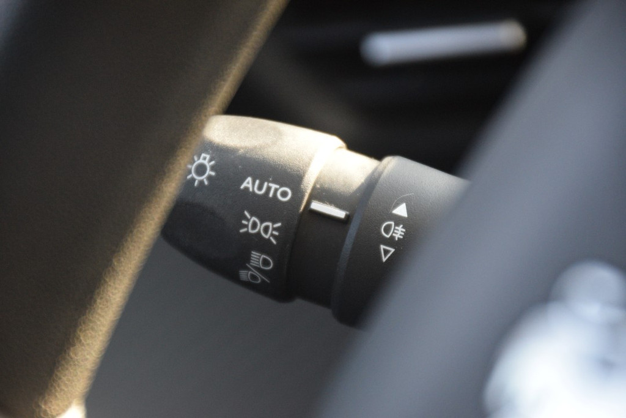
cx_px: 313
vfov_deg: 3.4
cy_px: 209
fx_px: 7043
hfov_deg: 5.1
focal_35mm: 405
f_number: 6.3
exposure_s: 1/500
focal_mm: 270
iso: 2500
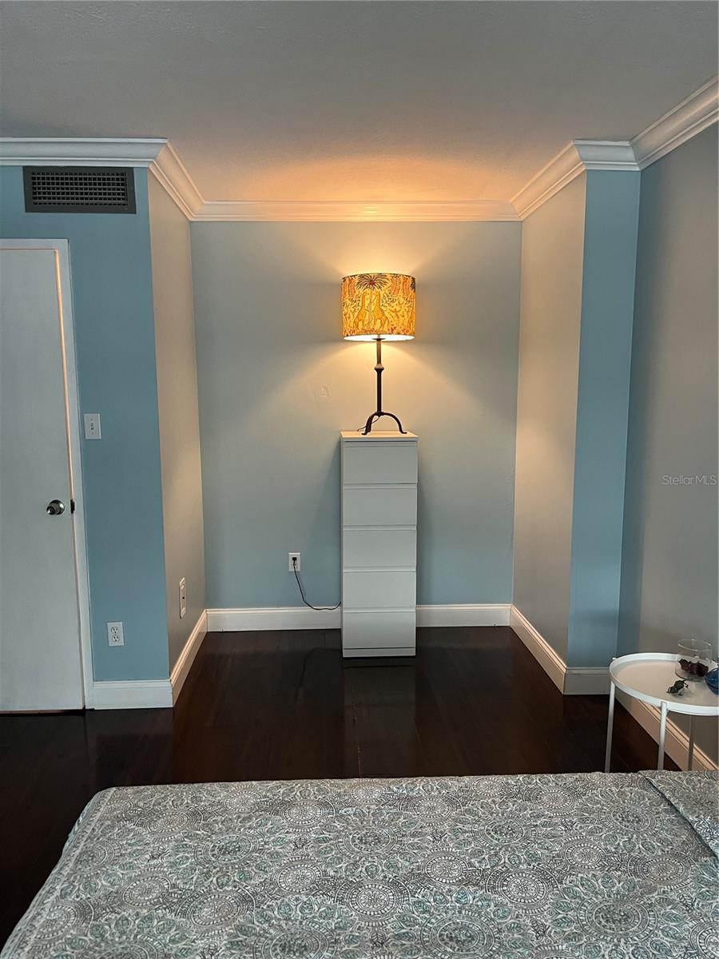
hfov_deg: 53.1
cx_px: 360
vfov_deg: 67.3
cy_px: 480
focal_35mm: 26
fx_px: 720
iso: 160
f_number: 1.6
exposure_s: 1/60
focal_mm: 5.1
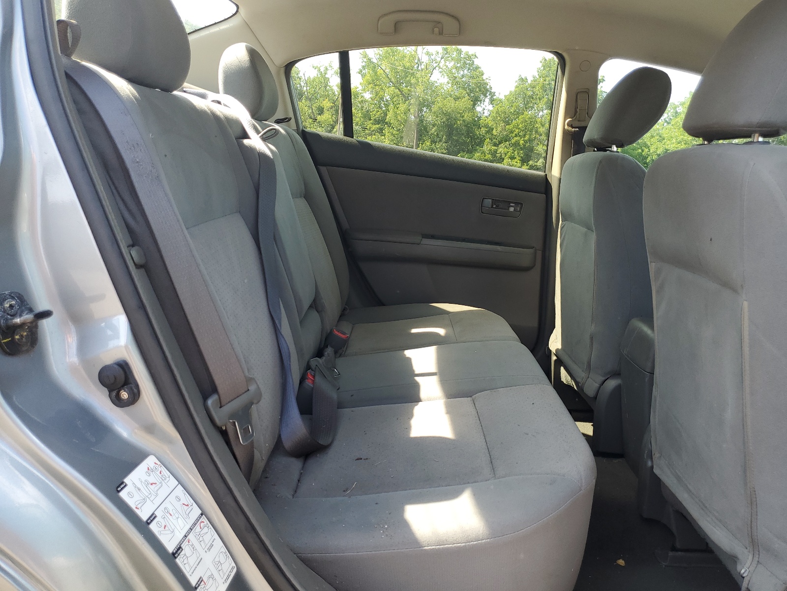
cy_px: 296
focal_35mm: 26
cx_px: 394
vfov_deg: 53.1
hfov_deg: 67.3
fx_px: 591
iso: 50
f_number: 1.5
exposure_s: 1/333
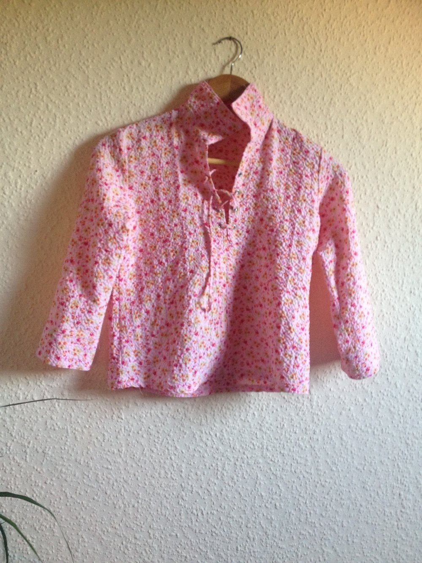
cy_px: 282
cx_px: 211
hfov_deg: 40.7
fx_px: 569
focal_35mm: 35
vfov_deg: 52.6
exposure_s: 1/20
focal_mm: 4.28
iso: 125
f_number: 2.4
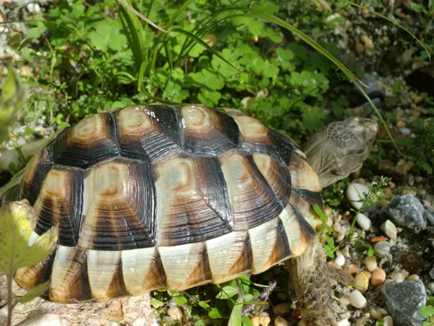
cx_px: 205
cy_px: 200
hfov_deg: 43.8
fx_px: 539
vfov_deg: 33.5
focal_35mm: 43
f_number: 3.1
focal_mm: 6.3
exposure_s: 1/800
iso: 64
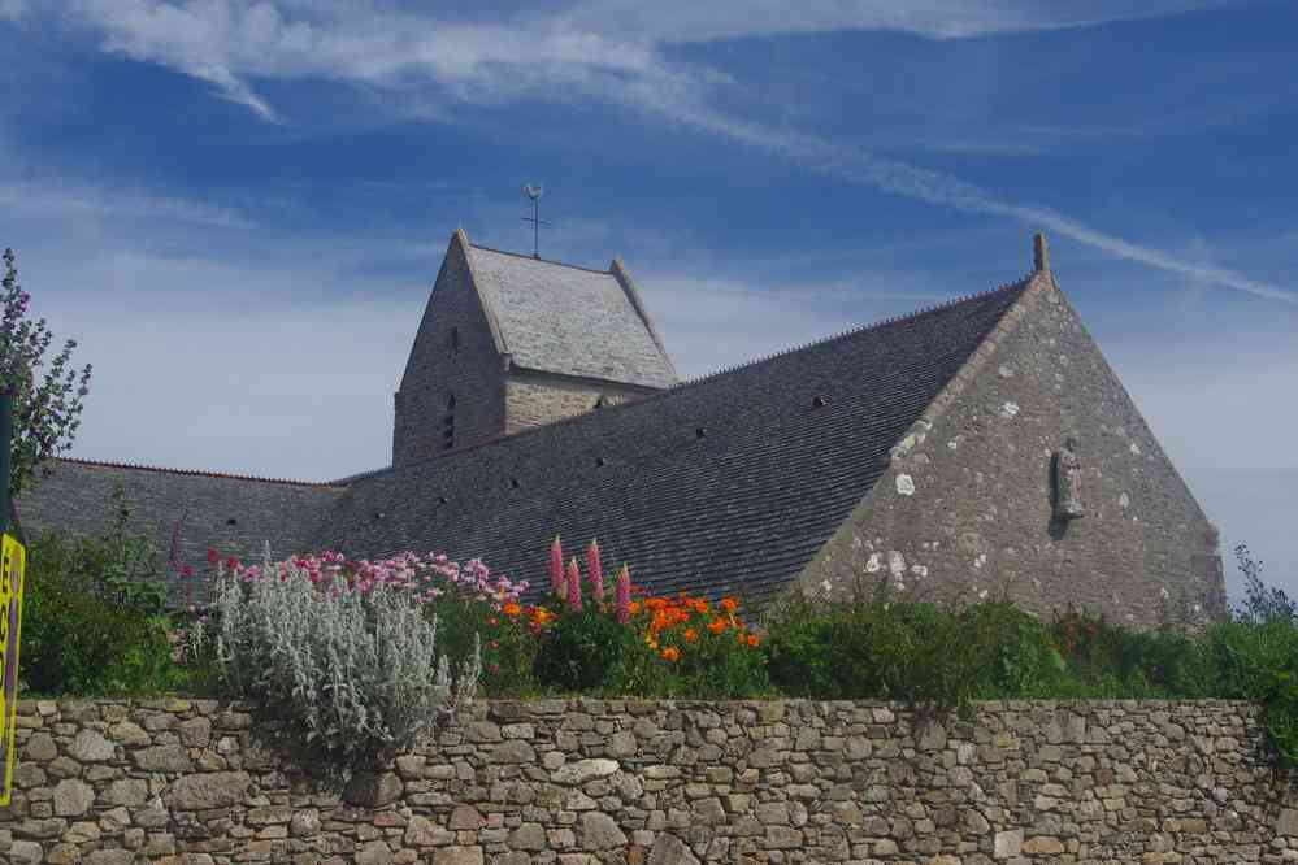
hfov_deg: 42.3
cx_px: 649
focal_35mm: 46
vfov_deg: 28.9
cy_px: 432
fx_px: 1676
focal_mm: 31
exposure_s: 1/125
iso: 200
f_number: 11
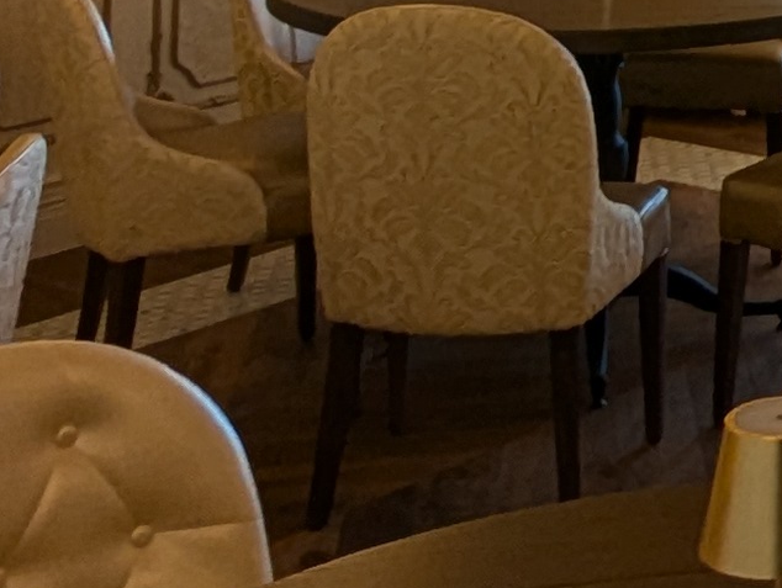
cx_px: 1174
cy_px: -499
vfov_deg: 12.9
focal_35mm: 103
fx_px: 2329
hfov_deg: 17.2
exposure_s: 1/120
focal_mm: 2.35
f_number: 2.2
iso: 52
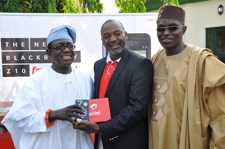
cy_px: 74
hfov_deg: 41.2
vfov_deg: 28.0
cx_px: 112
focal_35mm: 48
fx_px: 300
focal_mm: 32
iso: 640
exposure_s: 1/200
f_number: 9
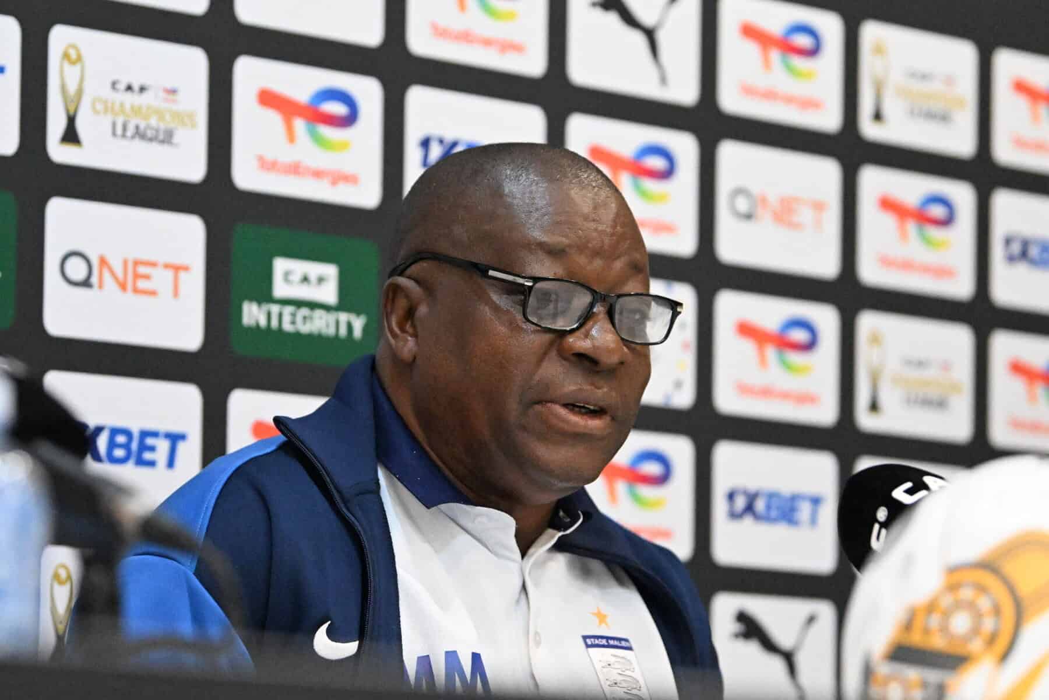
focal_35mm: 157
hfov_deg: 13.1
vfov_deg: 8.7
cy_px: 350
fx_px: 4574
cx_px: 524
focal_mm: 105
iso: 16000
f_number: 3.2
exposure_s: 1/320
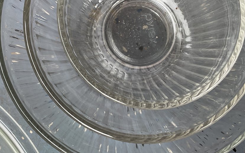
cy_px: 63
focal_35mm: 56
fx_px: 374
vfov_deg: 23.1
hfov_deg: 36.2
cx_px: 105
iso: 16
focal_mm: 3
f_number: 1.8
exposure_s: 1/210
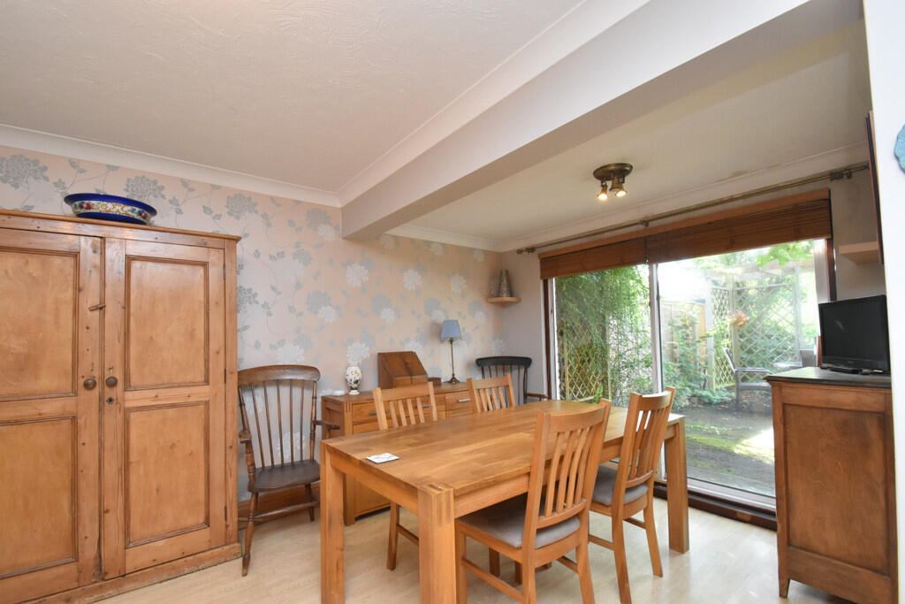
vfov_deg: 77.3
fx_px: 377
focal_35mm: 15
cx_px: 452
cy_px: 302
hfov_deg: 100.4
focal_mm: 10
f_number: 10
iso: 1600
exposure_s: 1/60
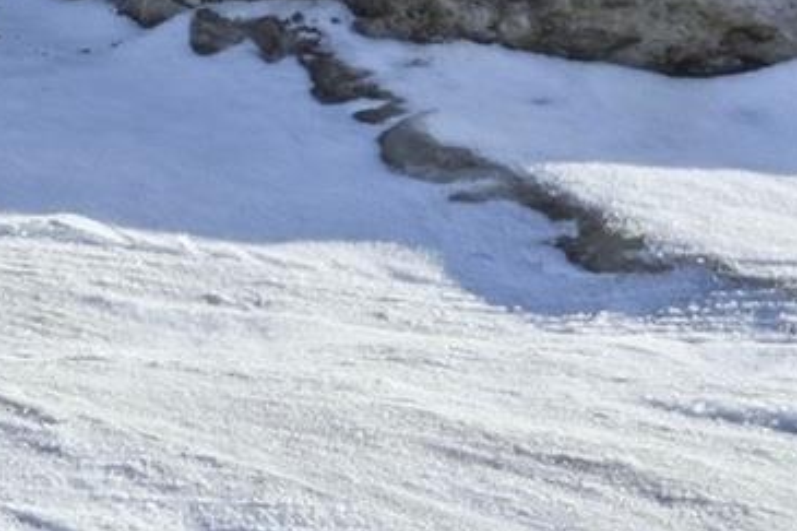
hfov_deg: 10.1
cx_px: -1701
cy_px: -728
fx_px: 3107
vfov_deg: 8.9
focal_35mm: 140
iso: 100
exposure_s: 1/800
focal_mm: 20.5
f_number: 8
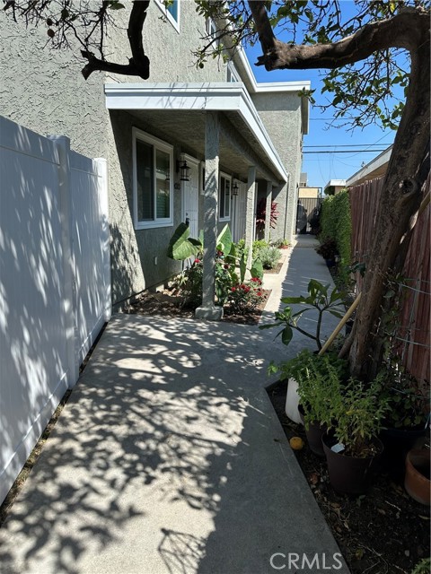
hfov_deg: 56.8
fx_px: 398
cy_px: 287
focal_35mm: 24
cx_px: 216
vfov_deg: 71.6
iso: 80
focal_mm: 6.86
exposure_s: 1/2660
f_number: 1.78
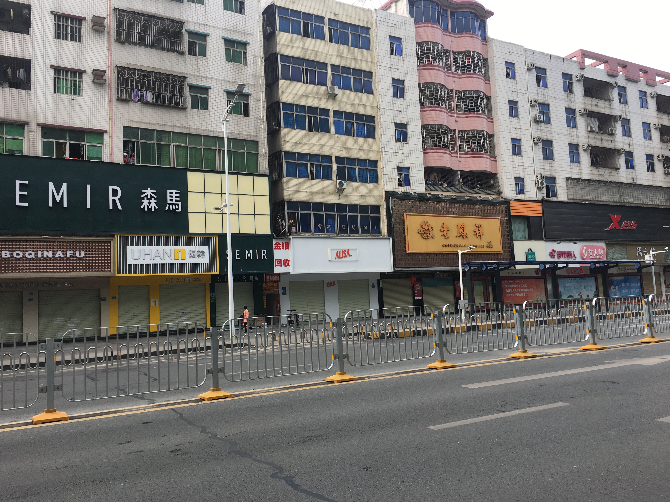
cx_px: 335
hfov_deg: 61.7
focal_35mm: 29
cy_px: 251
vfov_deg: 48.2
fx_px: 561
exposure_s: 1/422
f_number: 2.2
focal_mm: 4.15
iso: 25
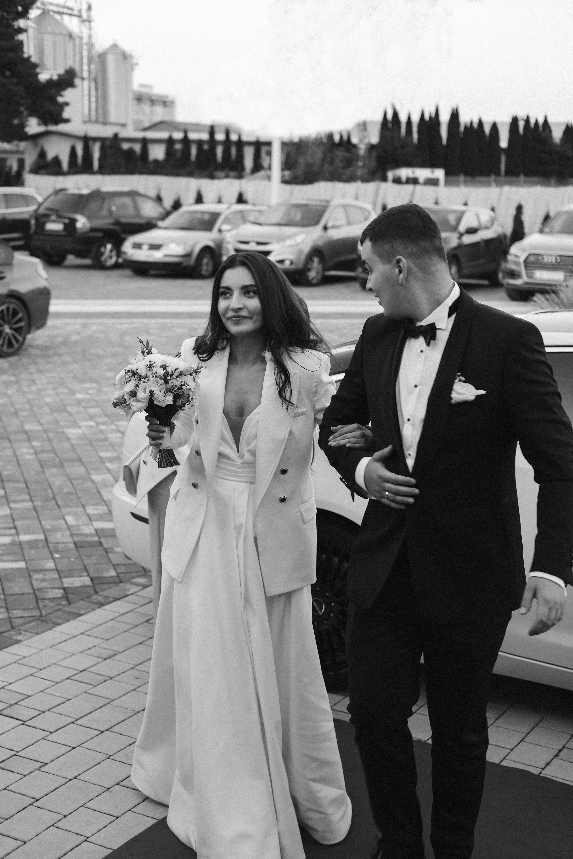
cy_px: 430
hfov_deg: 25.5
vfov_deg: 37.5
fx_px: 1265
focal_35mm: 53
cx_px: 286
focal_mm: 35
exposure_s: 1/75
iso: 160
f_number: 2.5
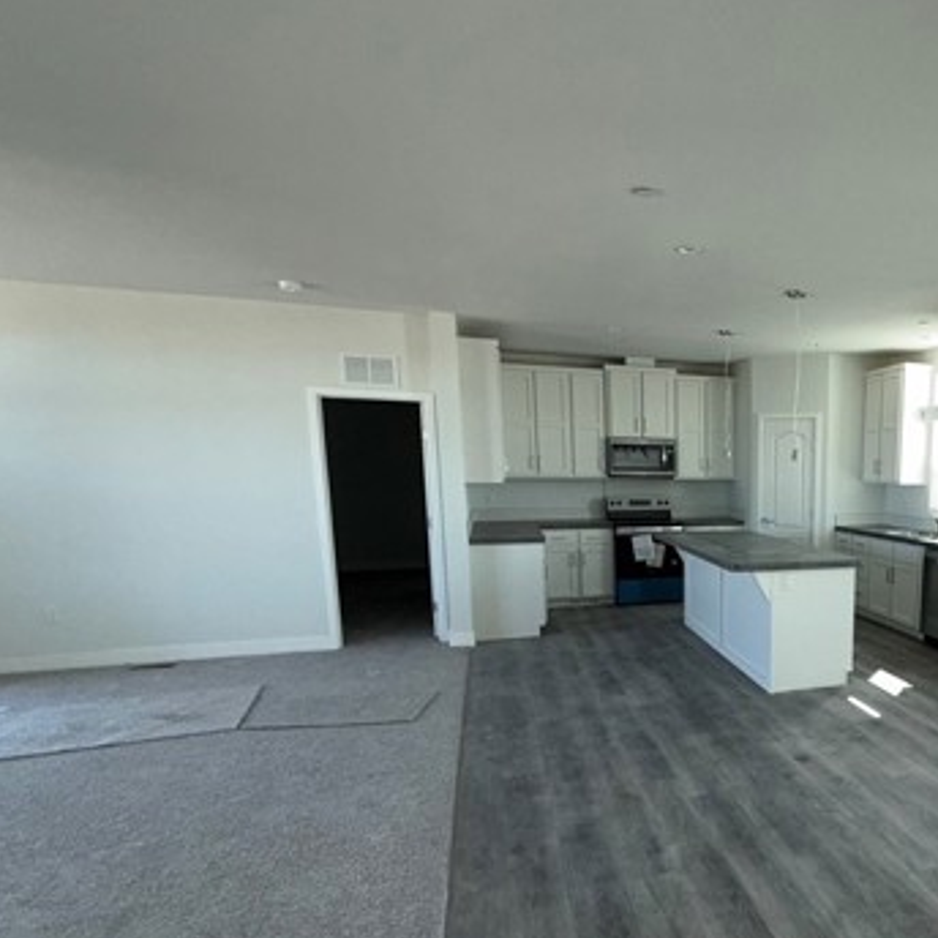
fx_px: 705
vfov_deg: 66.3
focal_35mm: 23
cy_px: 586
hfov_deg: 60.7
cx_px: 774
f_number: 2.2
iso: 125
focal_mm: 2.22
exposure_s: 1/122
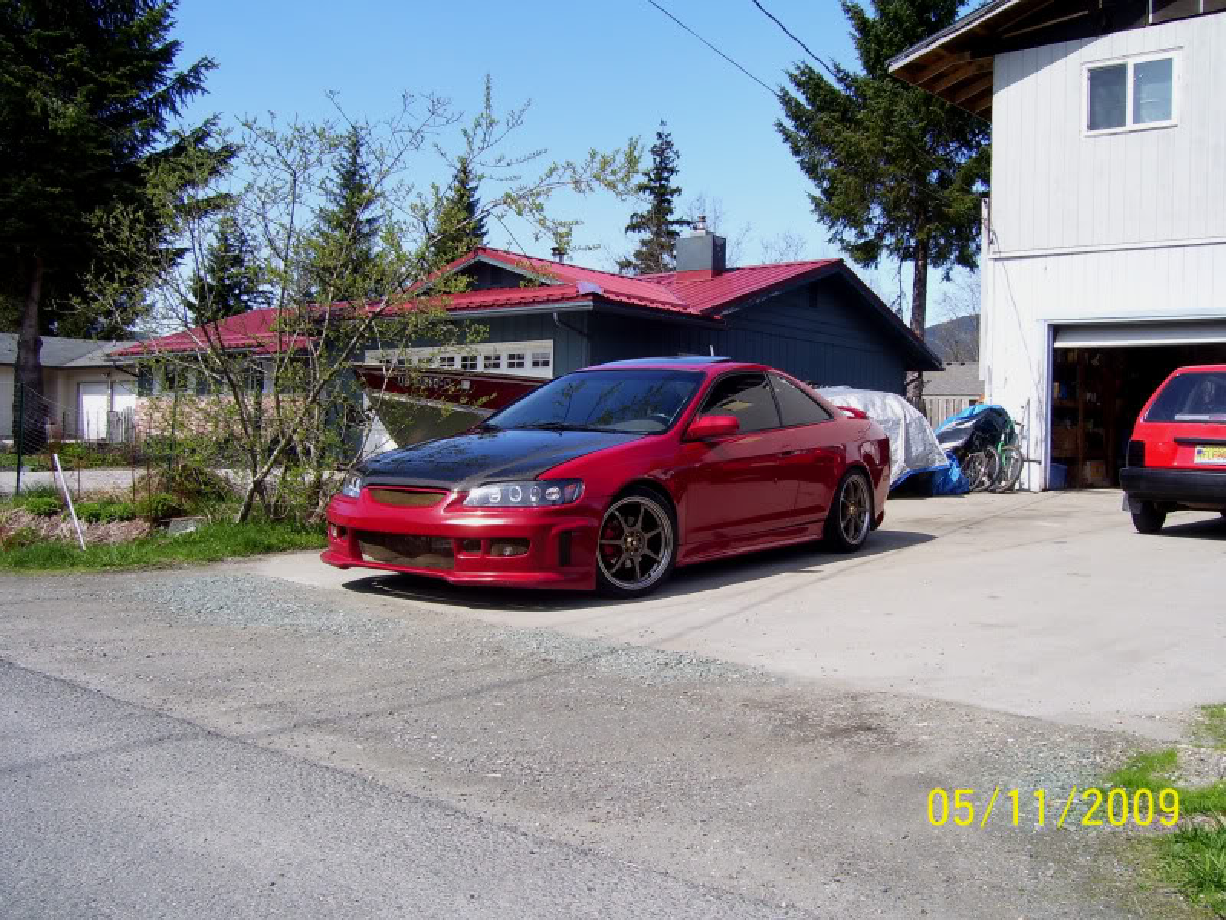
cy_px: 460
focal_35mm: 34
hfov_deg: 54.0
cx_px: 613
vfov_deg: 41.8
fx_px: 1204
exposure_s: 1/350
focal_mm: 5.6
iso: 80
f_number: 4.8
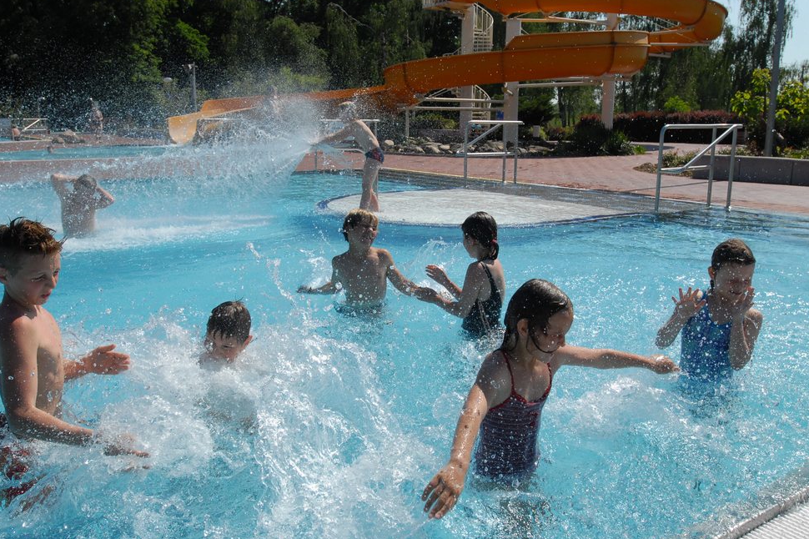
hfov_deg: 60.3
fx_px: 696
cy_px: 268
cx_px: 400
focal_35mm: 31
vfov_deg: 42.3
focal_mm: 20
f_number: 7.1
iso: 400
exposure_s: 1/2000
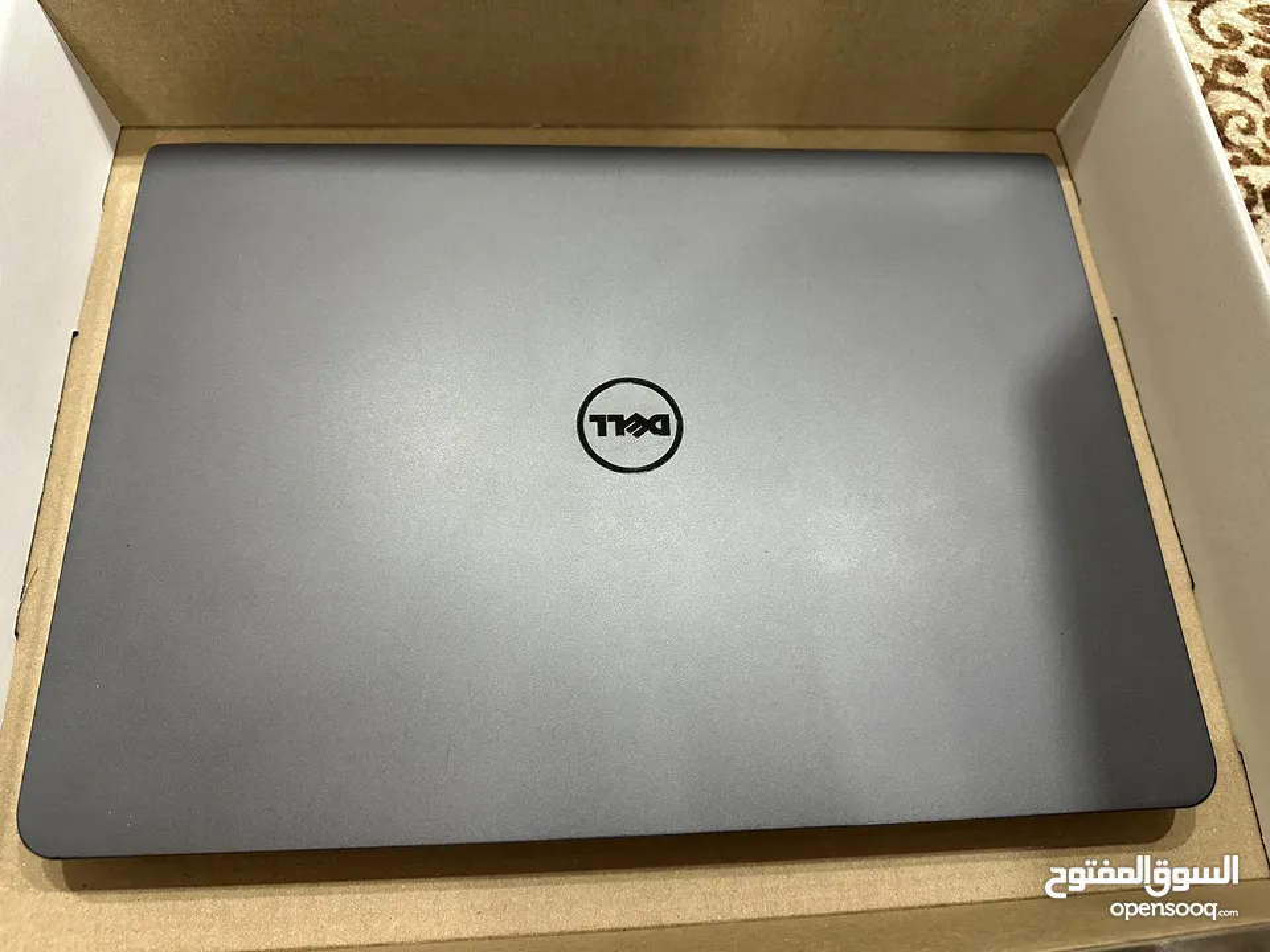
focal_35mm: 24
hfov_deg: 71.6
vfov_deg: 56.8
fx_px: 881
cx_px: 635
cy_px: 476
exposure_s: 1/60
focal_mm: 6.86
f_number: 1.78
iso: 500
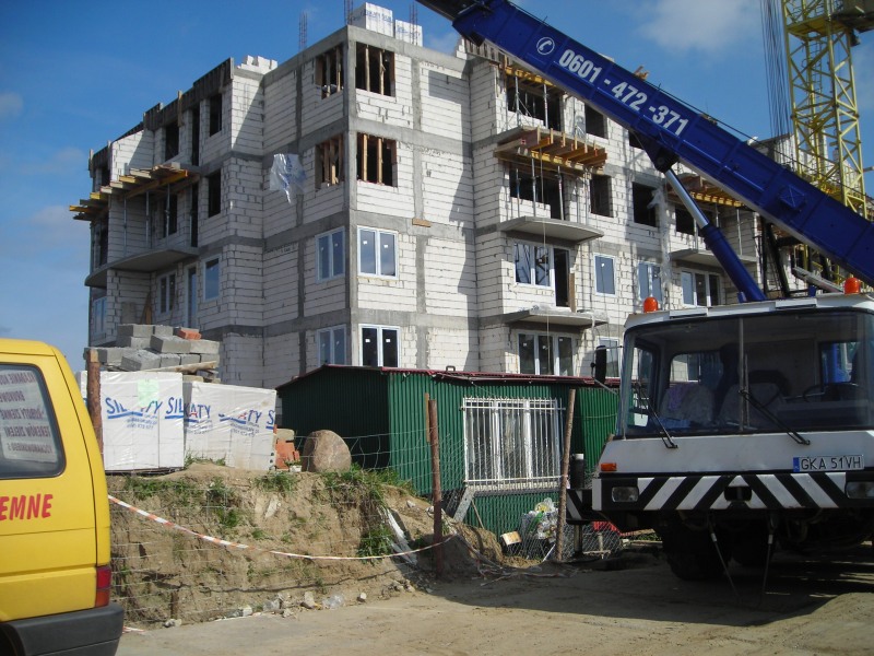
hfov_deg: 49.0
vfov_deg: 37.7
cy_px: 328
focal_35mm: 38
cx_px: 437
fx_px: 959
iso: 50
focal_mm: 6.3
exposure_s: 1/316
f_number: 6.4
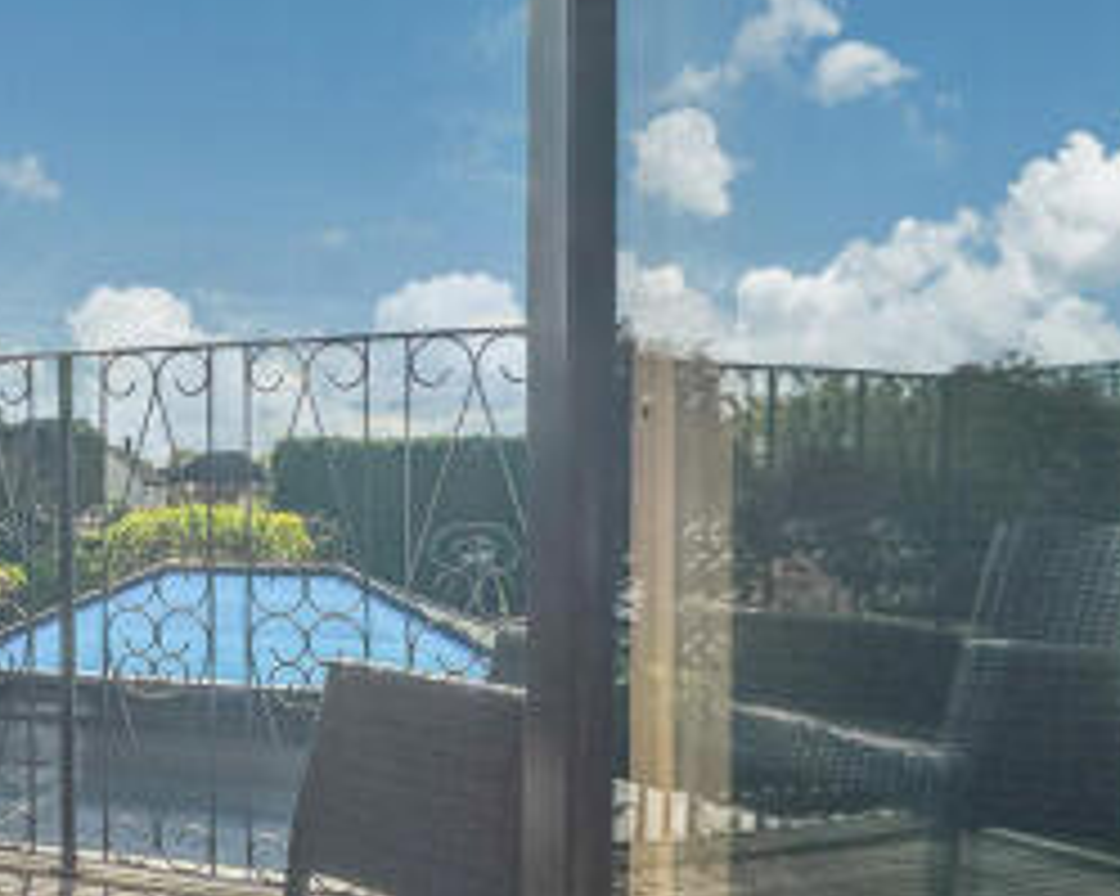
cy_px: 480
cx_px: -92
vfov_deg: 45.7
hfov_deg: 43.9
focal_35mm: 32
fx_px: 1060
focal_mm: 2.22
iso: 50
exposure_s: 1/6400
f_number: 2.2
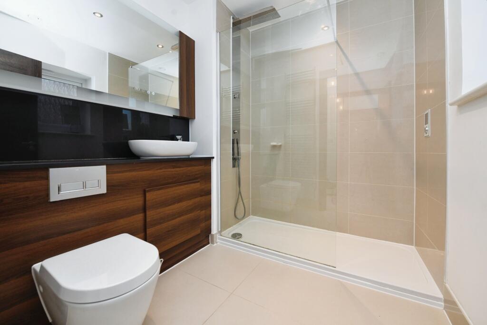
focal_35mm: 14
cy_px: 162
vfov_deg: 81.2
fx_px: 189
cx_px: 244
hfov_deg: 104.2
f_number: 6.3
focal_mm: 14
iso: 800
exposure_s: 1/60
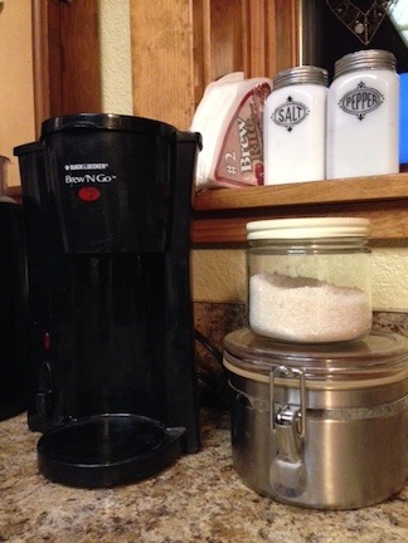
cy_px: 272
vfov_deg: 55.4
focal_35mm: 33
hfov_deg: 42.9
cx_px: 204
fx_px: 519
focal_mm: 4.12
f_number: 2.4
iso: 500
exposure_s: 1/15
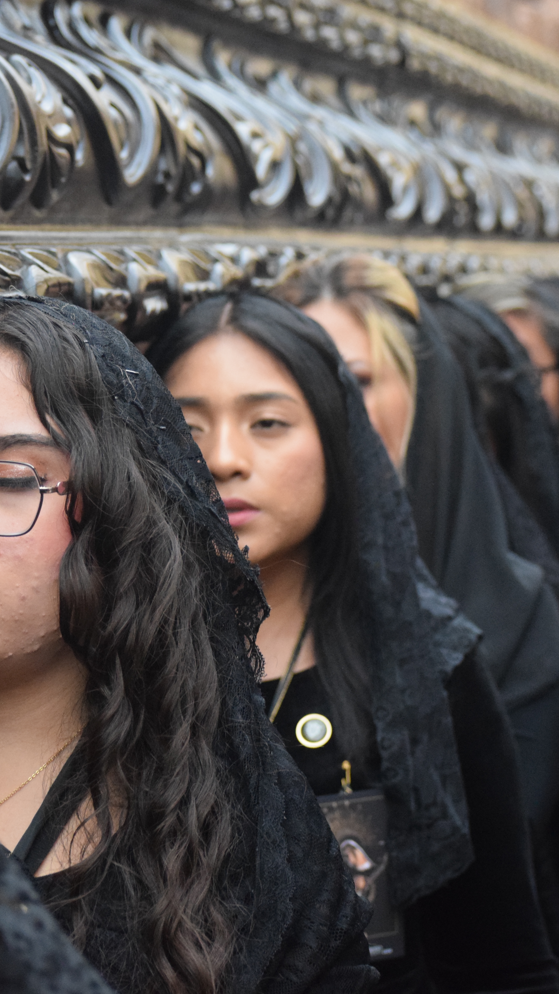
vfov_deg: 16.5
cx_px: 248
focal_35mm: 130
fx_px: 3420
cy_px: 497
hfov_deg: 9.3
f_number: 4
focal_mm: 55
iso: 3200
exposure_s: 1/400
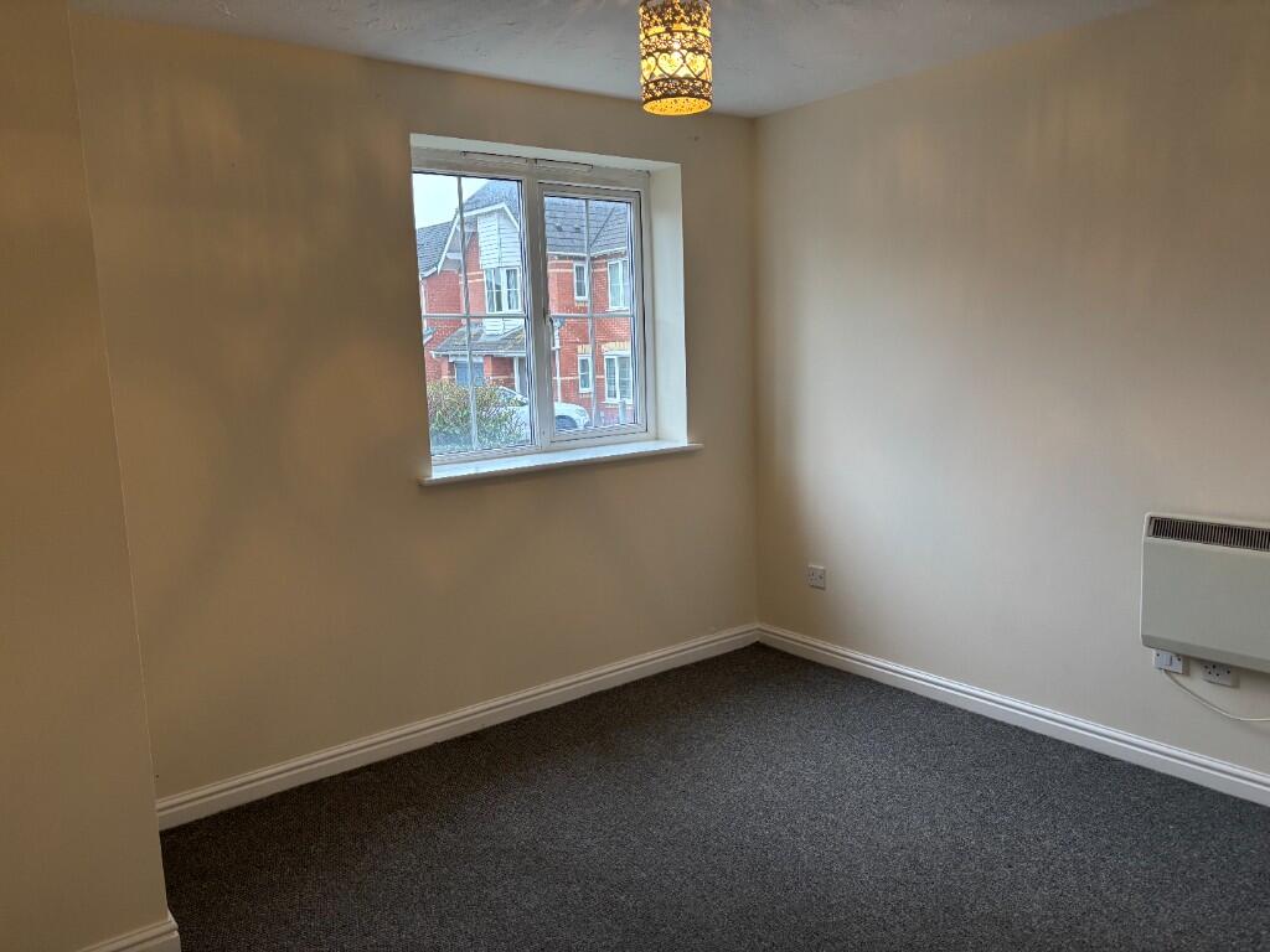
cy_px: 476
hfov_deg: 67.3
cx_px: 635
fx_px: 954
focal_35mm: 26
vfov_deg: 53.1
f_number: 1.6
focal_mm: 5.96
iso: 200
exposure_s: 1/50
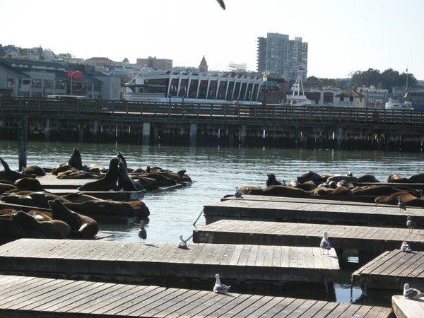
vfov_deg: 13.3
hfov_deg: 17.7
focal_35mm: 111
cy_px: 159
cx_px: 212
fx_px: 1360
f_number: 5.4
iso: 64
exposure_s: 1/224
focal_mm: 23.7
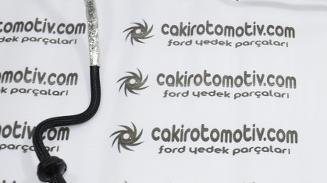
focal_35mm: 81
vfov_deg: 14.9
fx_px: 702
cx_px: 283
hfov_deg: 25.5
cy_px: 107
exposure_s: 1/40
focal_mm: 24
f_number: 4.5
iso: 200
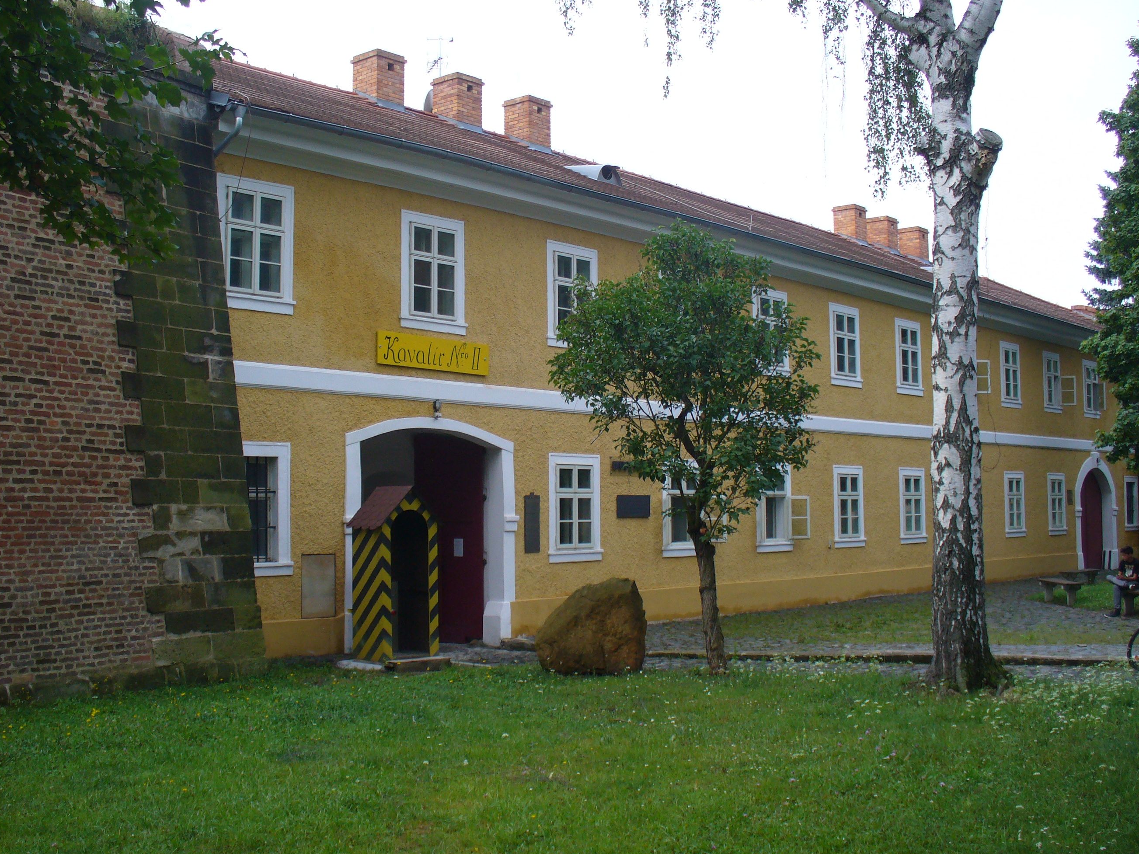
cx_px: 535
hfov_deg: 46.8
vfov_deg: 35.9
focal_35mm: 40
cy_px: 397
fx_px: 1316
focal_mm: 6.1
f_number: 2.8
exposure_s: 1/320
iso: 80
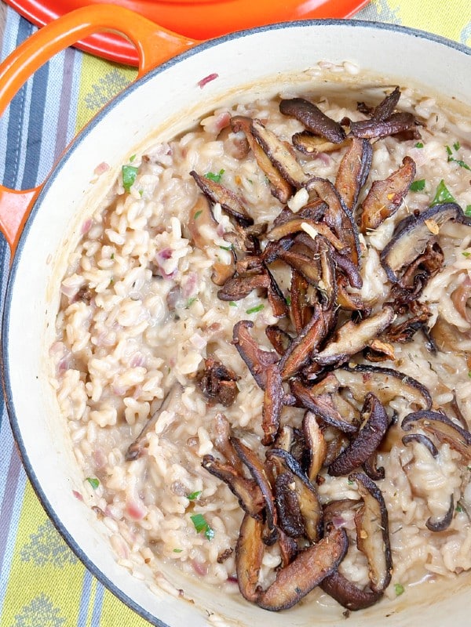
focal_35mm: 48
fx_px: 871
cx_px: 236
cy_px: 314
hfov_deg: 30.3
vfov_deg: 39.7
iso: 250
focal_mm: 6.86
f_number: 1.78
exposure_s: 1/43
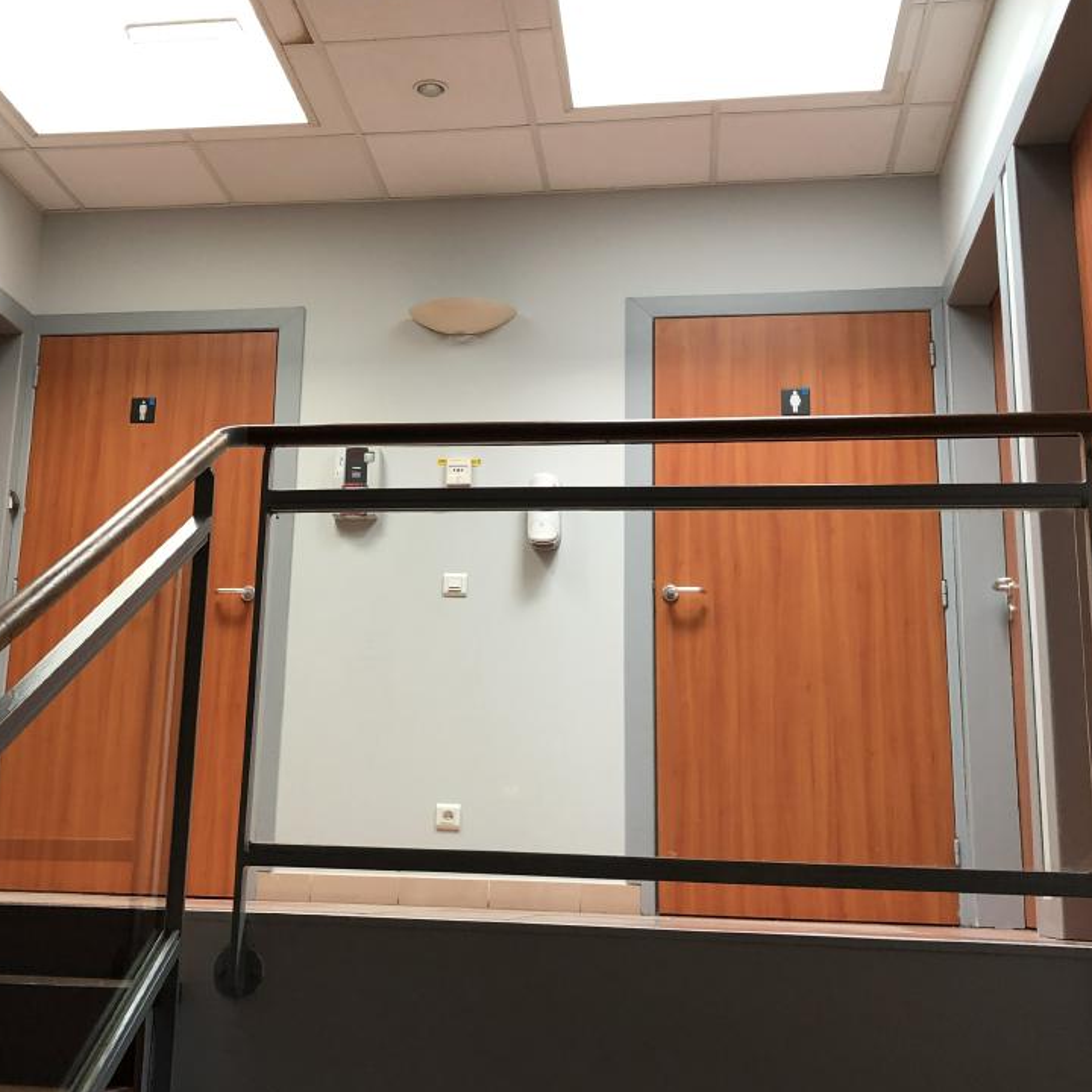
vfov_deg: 38.3
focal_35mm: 44
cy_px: 491
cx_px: 413
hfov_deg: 38.1
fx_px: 1570
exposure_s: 1/24
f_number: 1.8
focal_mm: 3.99
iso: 40
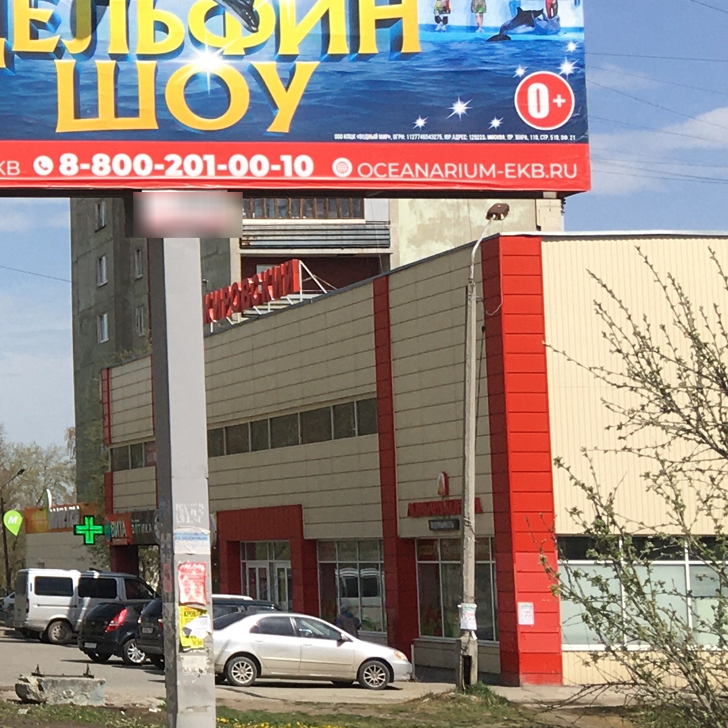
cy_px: 306
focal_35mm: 96
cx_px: -407
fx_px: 2284
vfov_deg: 18.1
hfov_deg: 16.3
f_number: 2.2
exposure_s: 1/2024
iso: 25
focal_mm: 4.15
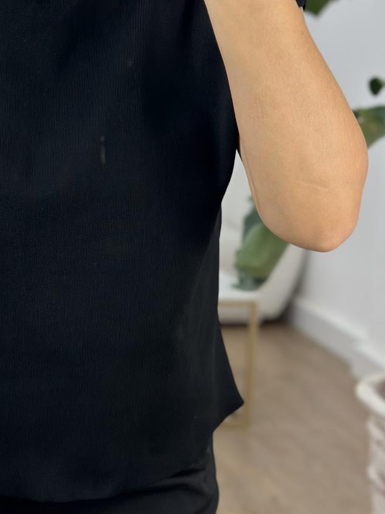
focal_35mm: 92
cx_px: 36
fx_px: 1365
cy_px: 270
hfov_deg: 15.9
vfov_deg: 21.3
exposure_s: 1/126
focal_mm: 6.86
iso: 64
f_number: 1.78
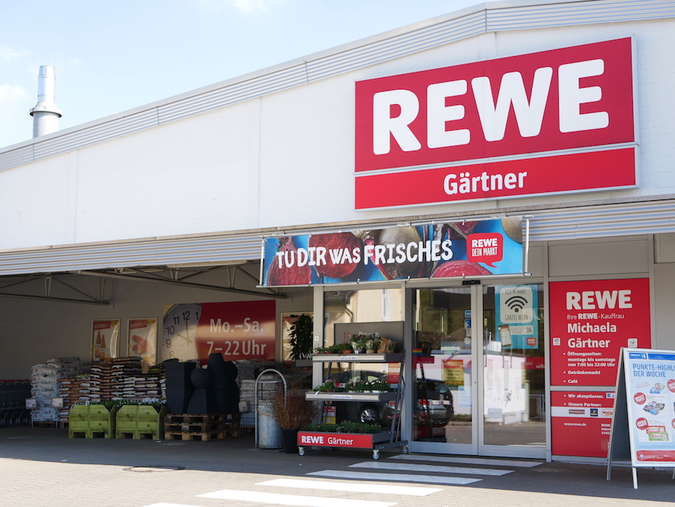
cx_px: 338
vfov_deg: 29.1
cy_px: 254
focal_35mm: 50
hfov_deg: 38.2
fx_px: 976
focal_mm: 25
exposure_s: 1/500
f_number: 4
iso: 200
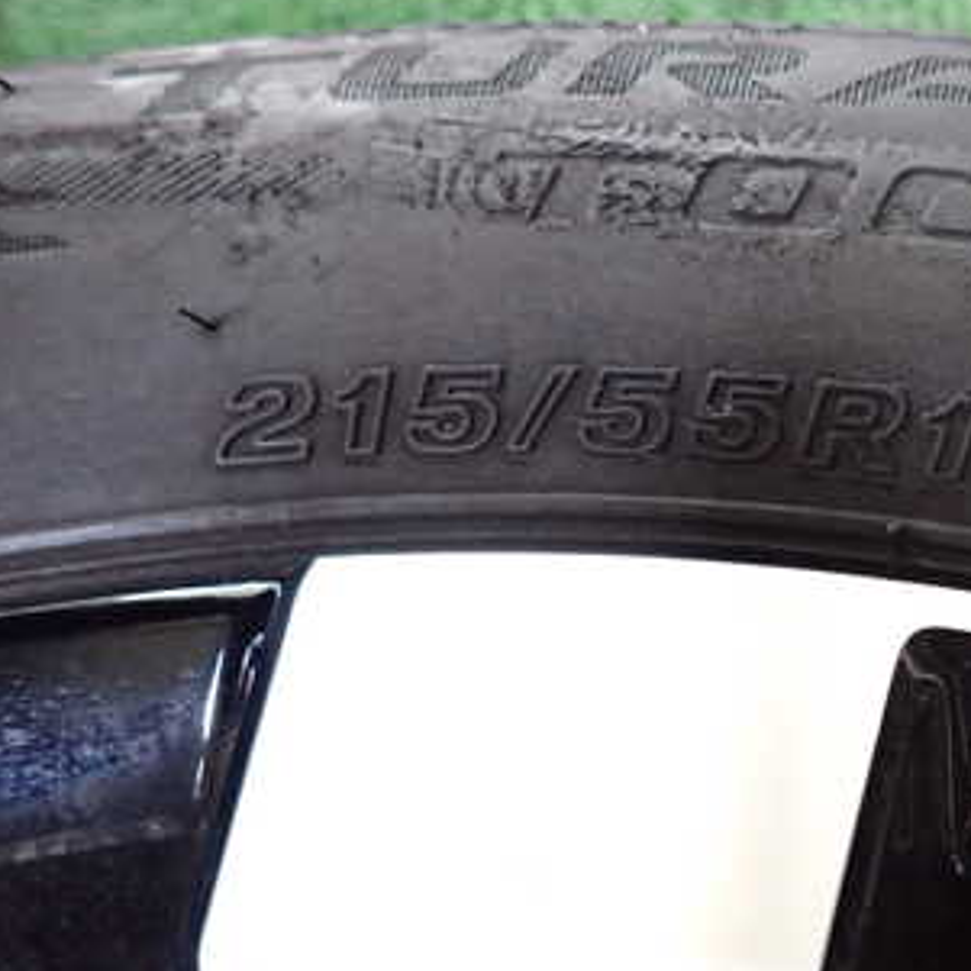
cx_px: 900
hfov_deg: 35.7
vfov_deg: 38.3
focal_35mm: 44
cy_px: 523
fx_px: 1396
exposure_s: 1/60
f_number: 2
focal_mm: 4.5
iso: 500
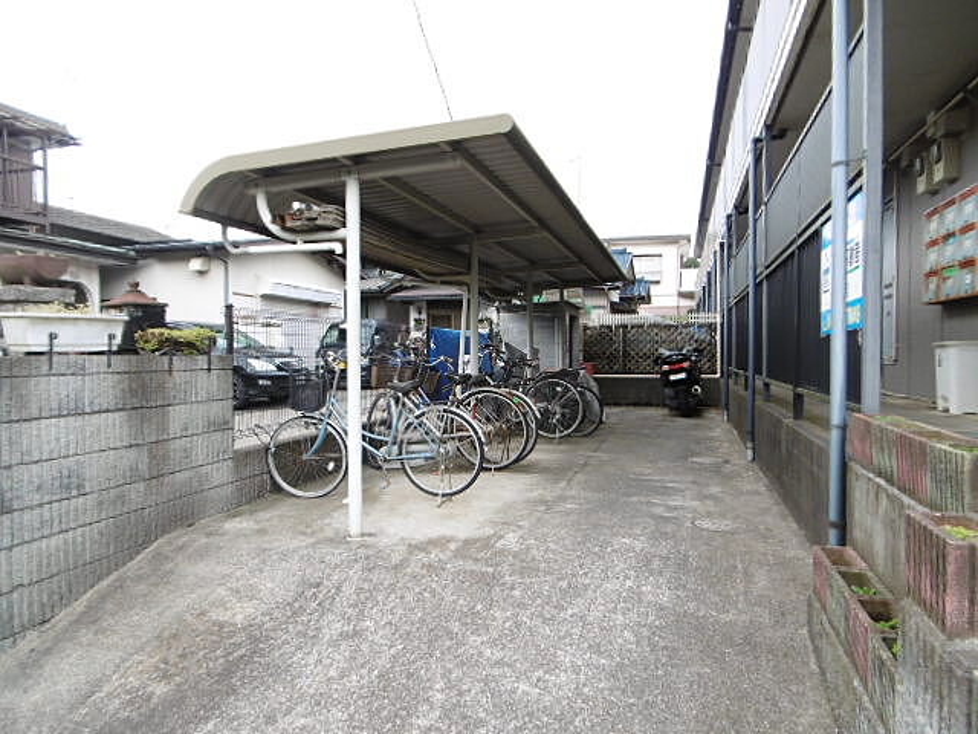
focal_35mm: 24
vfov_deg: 56.8
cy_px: 367
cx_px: 489
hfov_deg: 71.6
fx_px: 678
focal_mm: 4.3
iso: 100
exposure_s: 1/160
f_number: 3.1
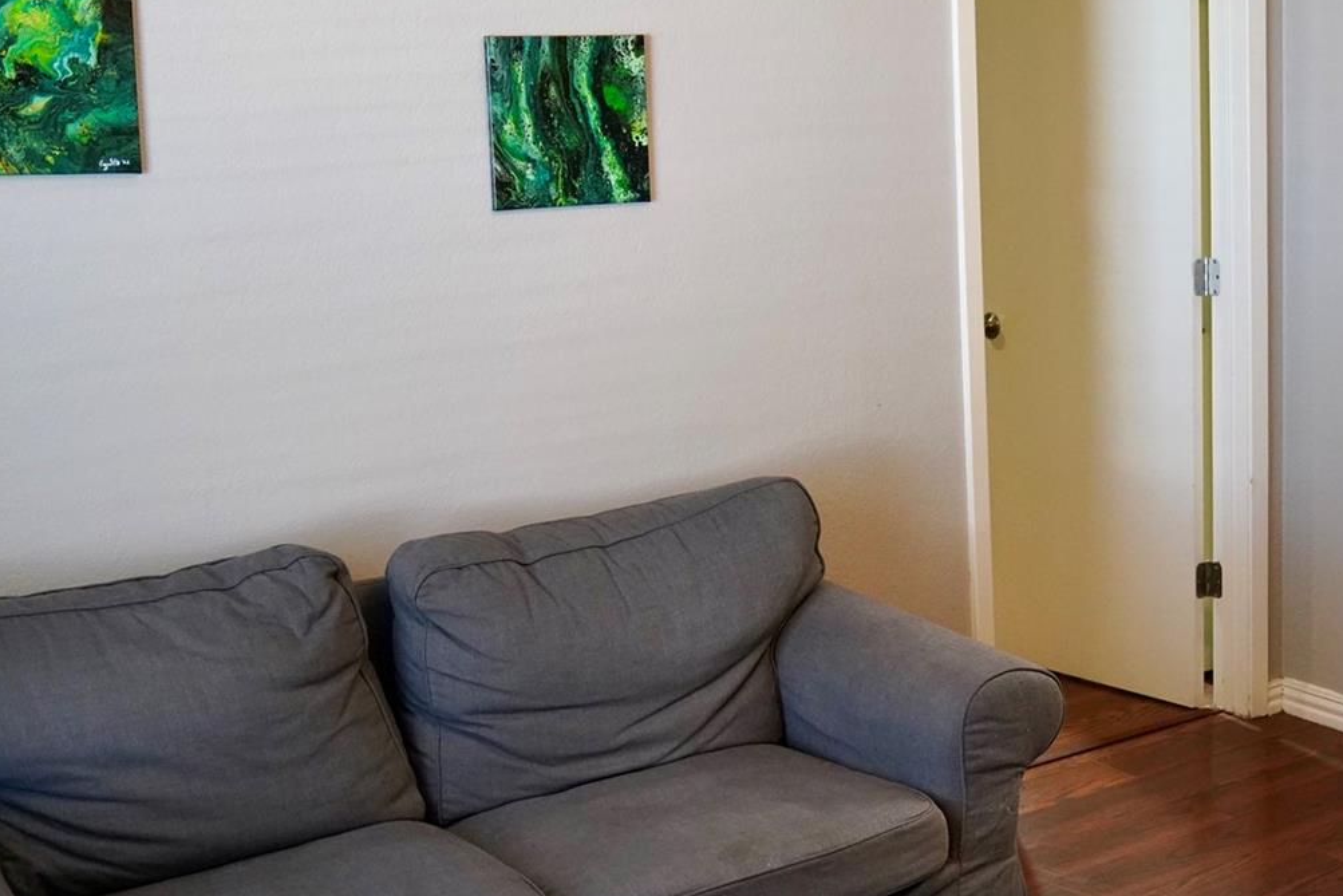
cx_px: 1059
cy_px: 514
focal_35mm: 49
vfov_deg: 27.5
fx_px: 1828
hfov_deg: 38.9
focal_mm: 24
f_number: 2.8
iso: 3200
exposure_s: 1/160
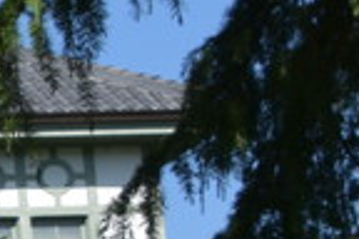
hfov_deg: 6.7
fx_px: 2642
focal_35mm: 265
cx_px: -893
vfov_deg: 5.2
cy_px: 302
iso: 100
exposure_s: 1/160
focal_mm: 24
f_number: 11
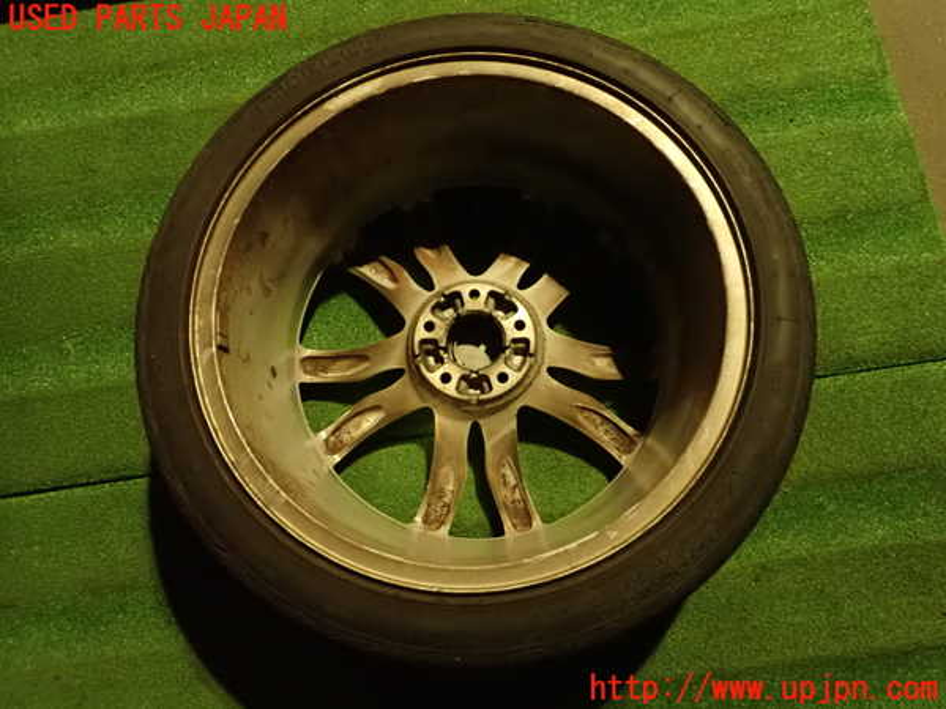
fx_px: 683
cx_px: 473
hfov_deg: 69.4
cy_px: 354
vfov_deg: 54.9
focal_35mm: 25
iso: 1600
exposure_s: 1/6
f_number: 8
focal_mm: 4.5
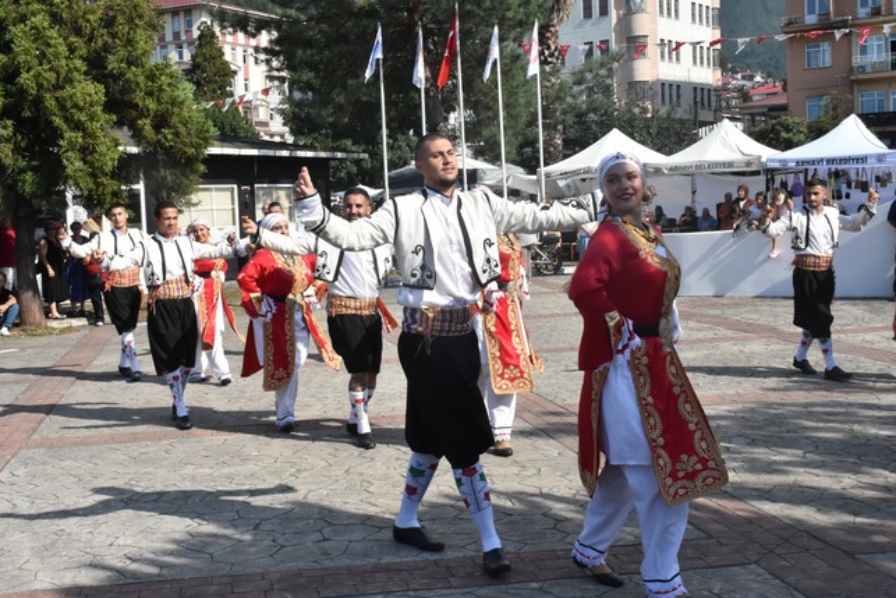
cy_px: 282
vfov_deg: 28.9
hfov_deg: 42.2
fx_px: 1159
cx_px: 403
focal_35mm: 47
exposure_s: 1/1000
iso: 2000
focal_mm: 27
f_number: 16
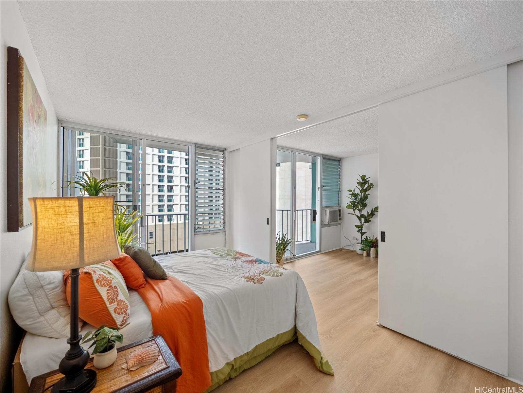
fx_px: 212
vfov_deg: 85.7
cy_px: 196
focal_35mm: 14
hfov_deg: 102.1
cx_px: 262
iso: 250
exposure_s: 1/2000
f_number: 4
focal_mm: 7
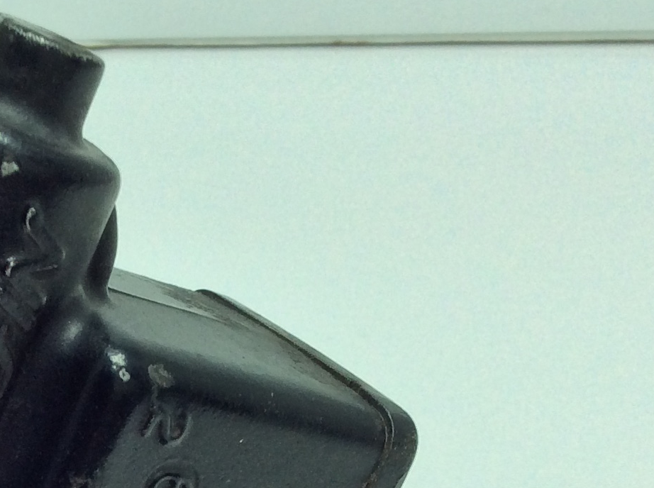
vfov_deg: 15.7
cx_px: -37
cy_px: 602
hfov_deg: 20.9
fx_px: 1697
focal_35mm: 90
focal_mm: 3.3
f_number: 2.4
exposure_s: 1/400
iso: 32
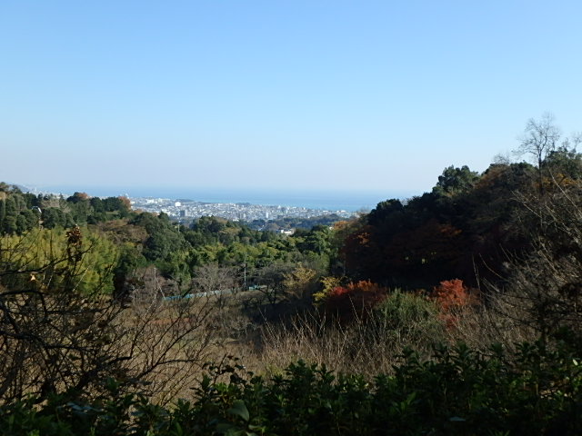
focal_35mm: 39
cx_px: 291
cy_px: 218
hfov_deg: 47.9
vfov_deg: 36.8
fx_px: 656
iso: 125
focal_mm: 6.9
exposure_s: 1/500
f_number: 5.1
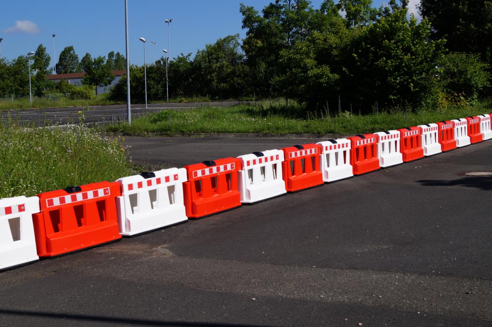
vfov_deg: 25.7
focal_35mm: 52
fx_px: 717
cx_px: 246
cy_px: 164
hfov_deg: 37.9
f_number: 11
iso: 100
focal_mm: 35
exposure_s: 1/250
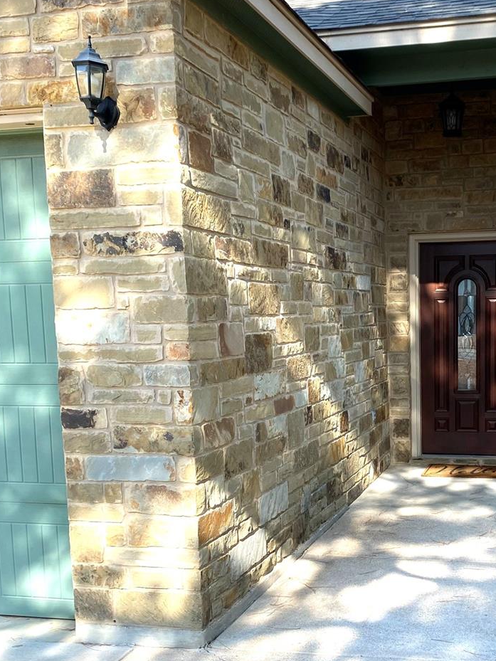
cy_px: 412
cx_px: 390
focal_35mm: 43
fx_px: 821
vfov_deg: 43.5
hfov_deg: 32.8
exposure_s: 1/782
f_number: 1.8
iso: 32
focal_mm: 4.25
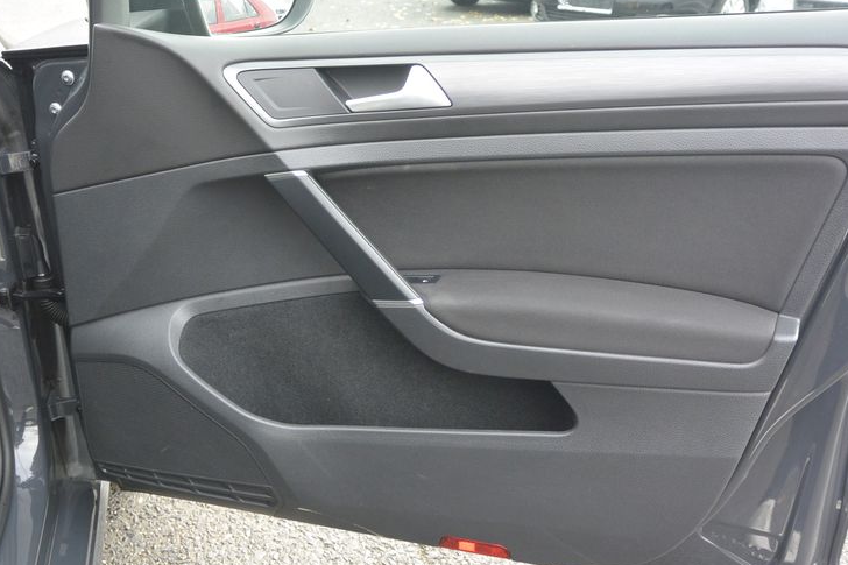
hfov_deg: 50.6
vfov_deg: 34.9
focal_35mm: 38
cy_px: 335
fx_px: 895
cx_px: 376
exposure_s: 1/125
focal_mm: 10
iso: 250
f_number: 3.5
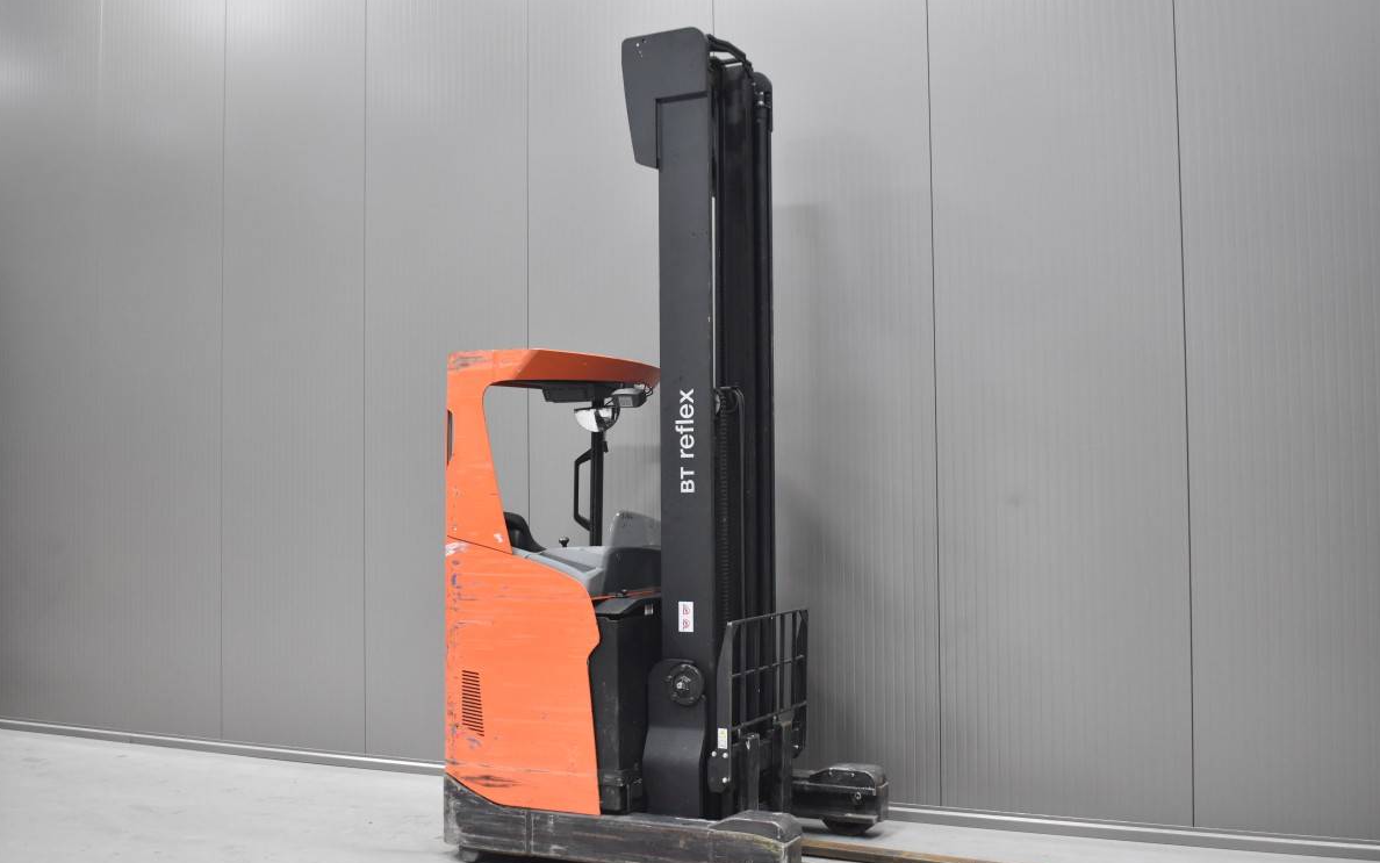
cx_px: 689
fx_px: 1336
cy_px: 461
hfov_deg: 54.6
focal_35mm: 36
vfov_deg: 35.8
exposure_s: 1/50
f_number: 4
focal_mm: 23
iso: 1600
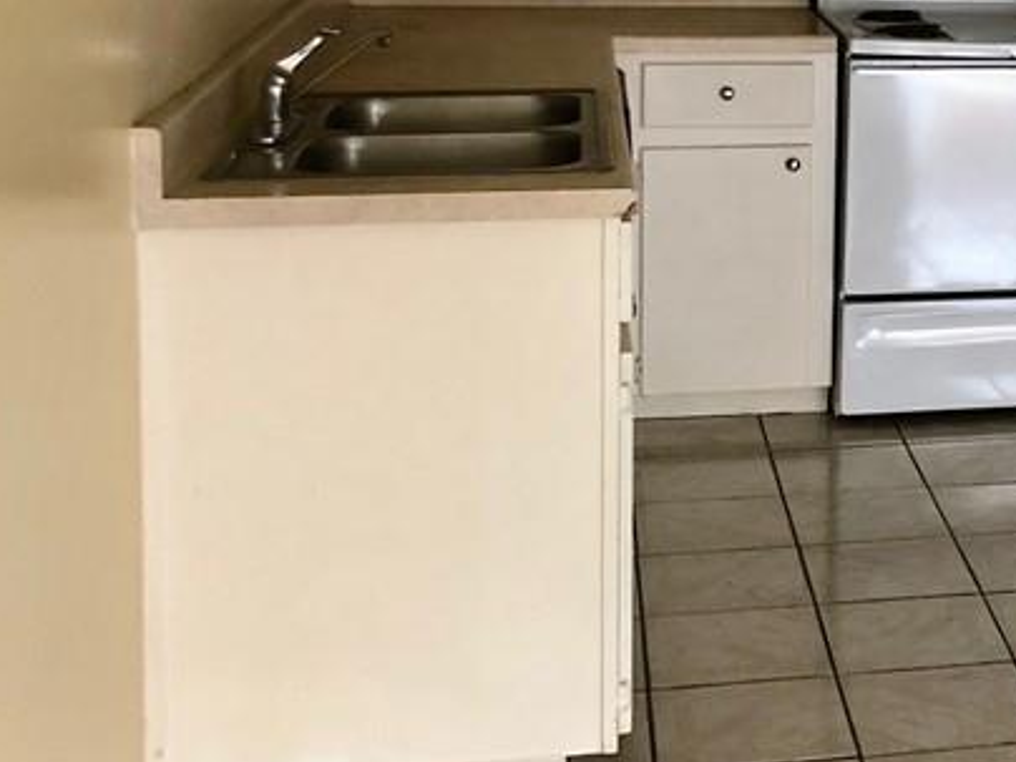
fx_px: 2084
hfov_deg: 25.2
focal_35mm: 71
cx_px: 1154
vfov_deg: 20.2
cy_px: 38
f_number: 1.8
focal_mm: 4
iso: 50
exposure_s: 1/15
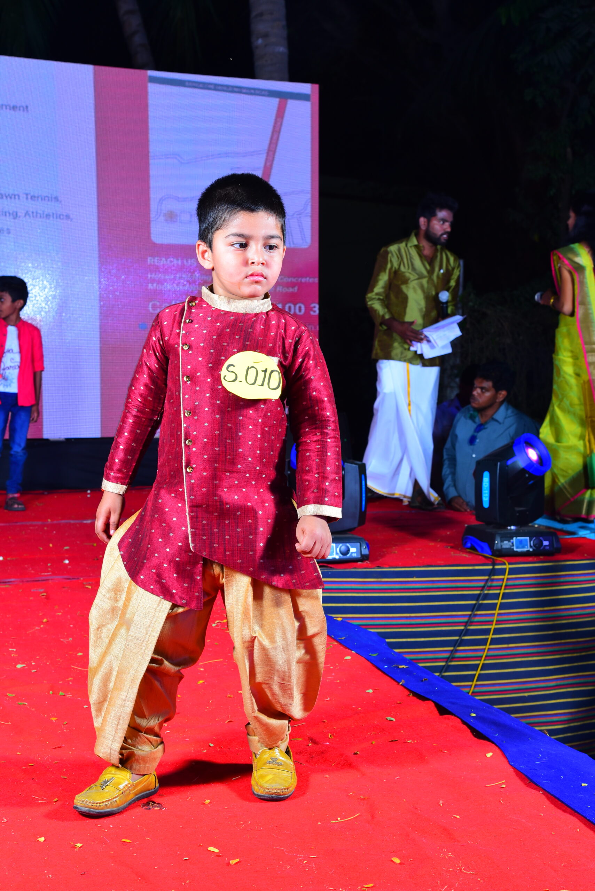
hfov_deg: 24.6
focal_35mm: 55
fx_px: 1362
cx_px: 298
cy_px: 446
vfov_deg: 36.2
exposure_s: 1/125
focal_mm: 55
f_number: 9
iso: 640
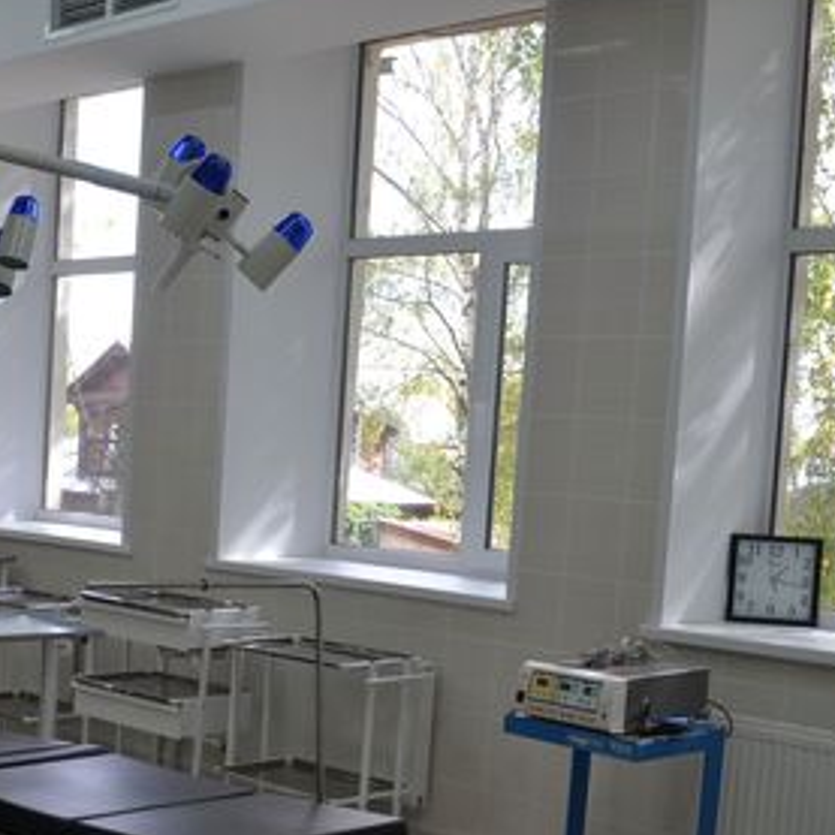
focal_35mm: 56
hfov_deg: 29.2
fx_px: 1528
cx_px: 65
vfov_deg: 30.2
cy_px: 603
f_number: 5.6
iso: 250
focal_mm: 18
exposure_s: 1/125
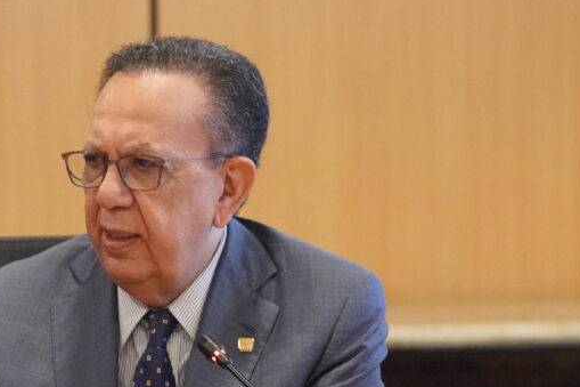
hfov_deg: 3.4
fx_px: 9727
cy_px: 312
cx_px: 166
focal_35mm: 604
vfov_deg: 2.3
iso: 5000
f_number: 4
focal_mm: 200
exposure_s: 1/200
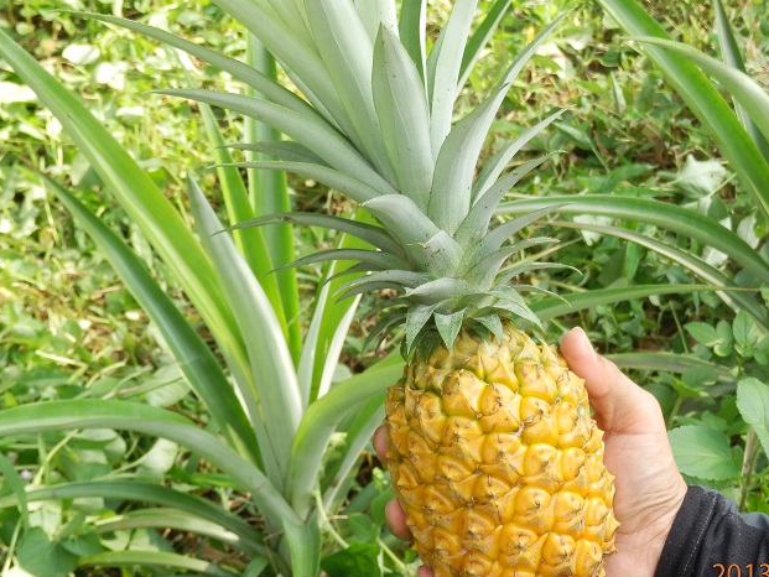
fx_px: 2089
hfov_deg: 20.9
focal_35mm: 94
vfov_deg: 15.7
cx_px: 430
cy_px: 282
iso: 80
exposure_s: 1/100
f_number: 4.5
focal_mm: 13.1
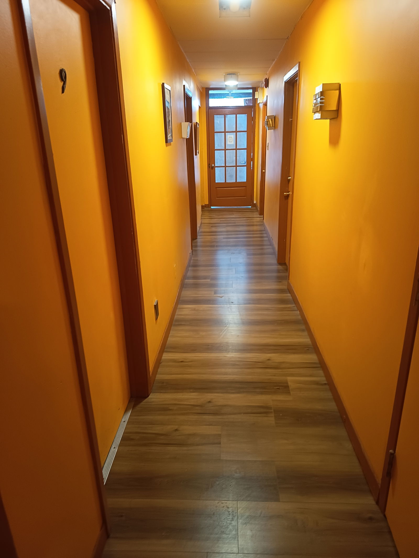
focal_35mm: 24
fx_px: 387
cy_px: 279
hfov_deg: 56.8
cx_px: 210
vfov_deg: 71.6
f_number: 1.7
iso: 1112
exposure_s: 1/20
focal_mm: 5.27
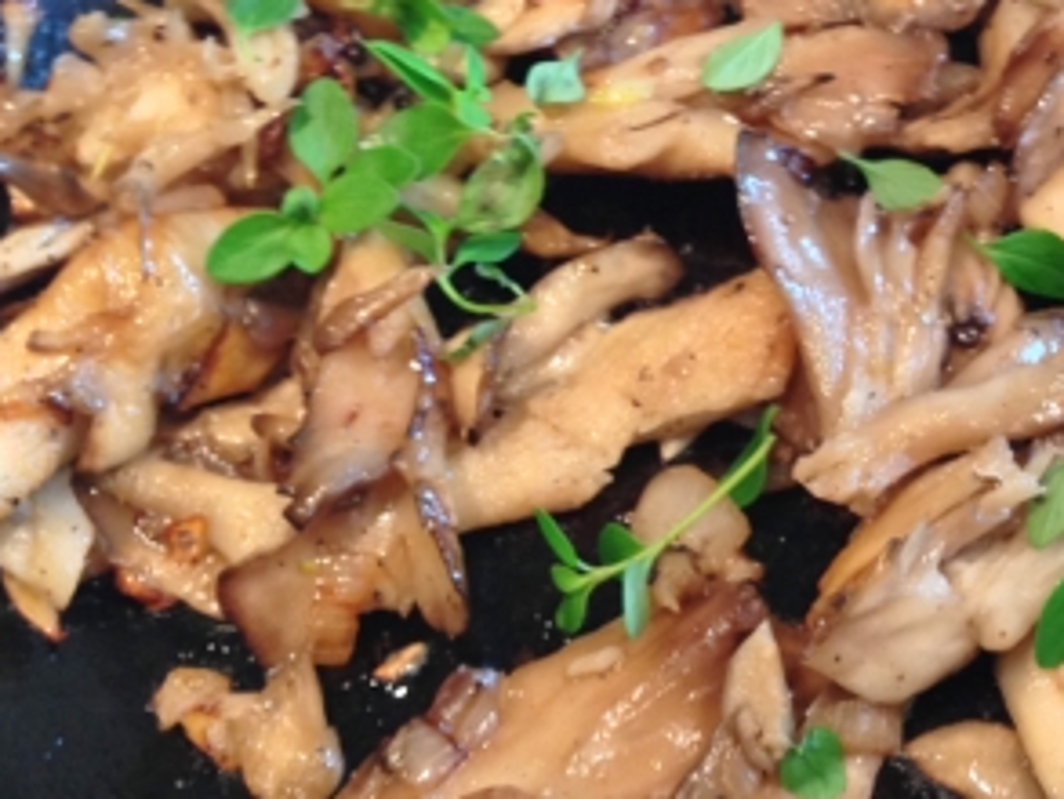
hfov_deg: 26.2
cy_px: 327
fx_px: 2214
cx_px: 933
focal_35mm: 72
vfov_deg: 20.4
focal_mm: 4.12
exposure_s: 1/20
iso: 100
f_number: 2.4
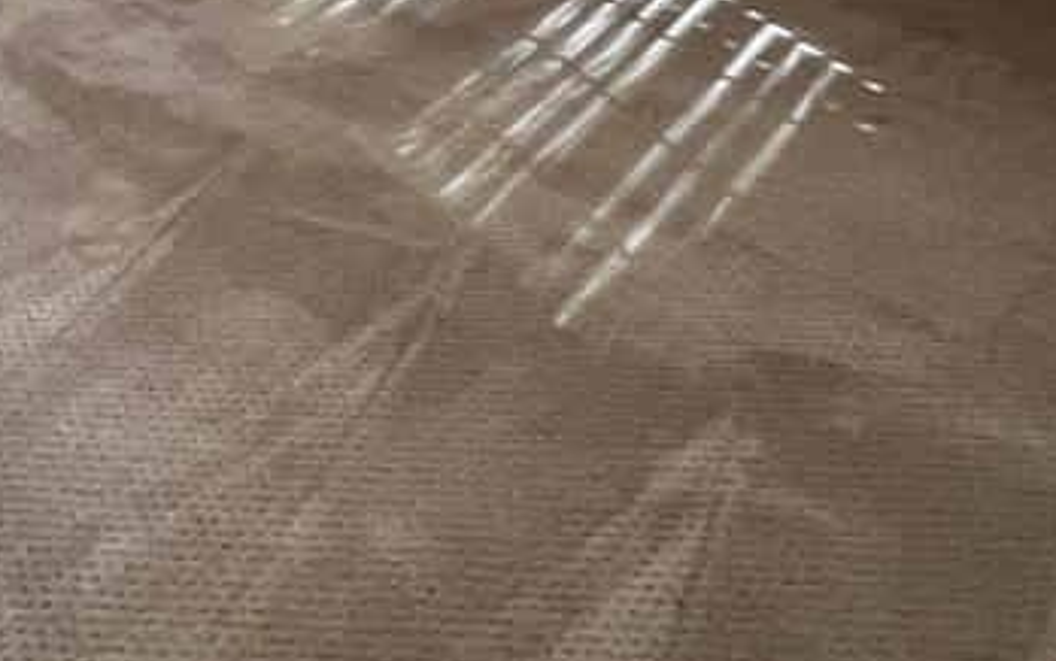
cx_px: -70
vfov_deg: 17.3
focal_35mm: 57
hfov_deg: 32.0
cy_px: -616
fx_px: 1641
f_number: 1.8
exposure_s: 1/60
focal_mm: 1.57
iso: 400
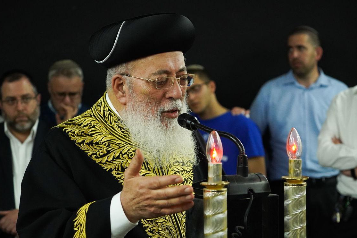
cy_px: 147
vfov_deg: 15.5
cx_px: 211
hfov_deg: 23.1
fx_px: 872
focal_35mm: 88
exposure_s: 1/125
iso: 6400
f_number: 4
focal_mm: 70
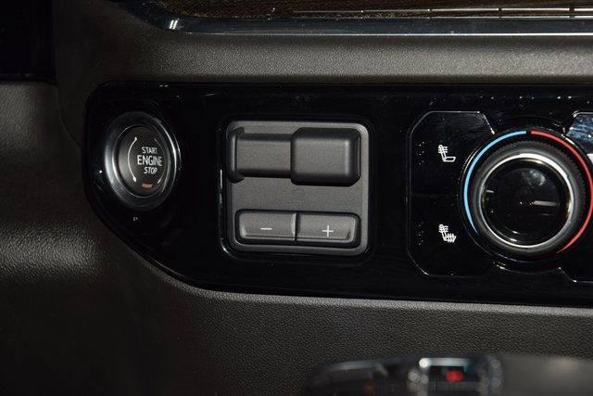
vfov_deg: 13.0
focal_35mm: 105
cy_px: 198
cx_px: 296
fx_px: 1730
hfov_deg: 19.5
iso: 100
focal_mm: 70
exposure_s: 1/125
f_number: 8
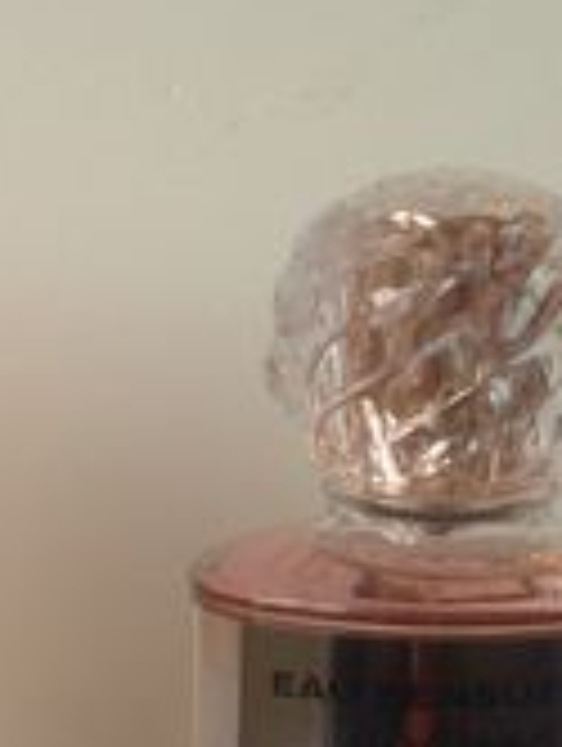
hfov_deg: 12.4
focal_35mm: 119
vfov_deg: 16.3
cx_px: 135
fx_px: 2569
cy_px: 680
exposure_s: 1/60
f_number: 2.4
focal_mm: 4.12
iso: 50
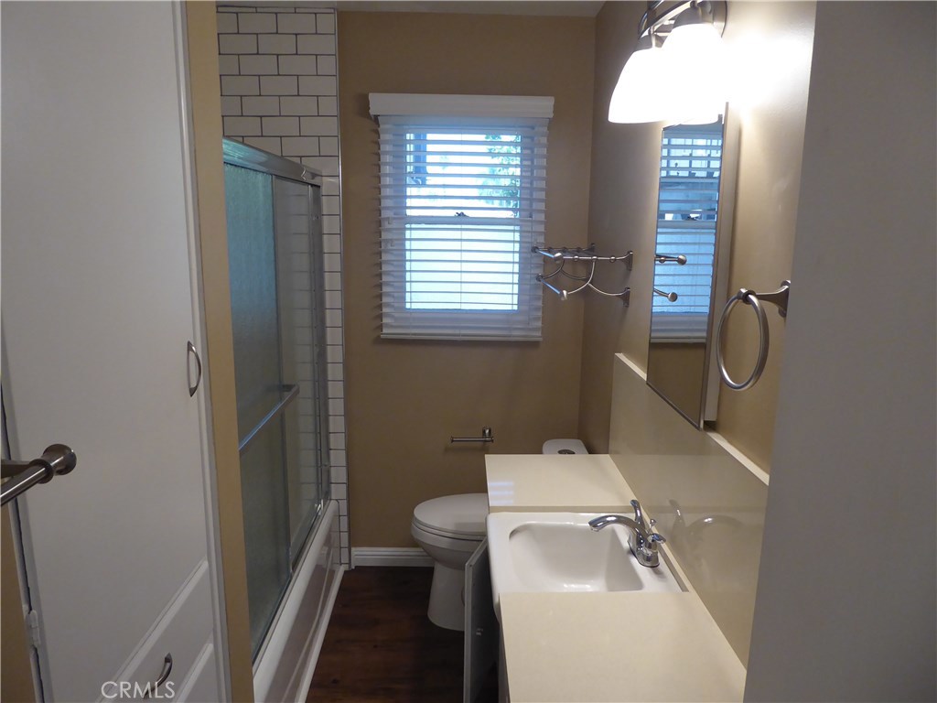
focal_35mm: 25
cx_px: 468
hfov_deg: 69.4
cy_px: 352
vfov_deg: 54.9
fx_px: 677
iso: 250
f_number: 3.3
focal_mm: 4.3
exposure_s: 1/60
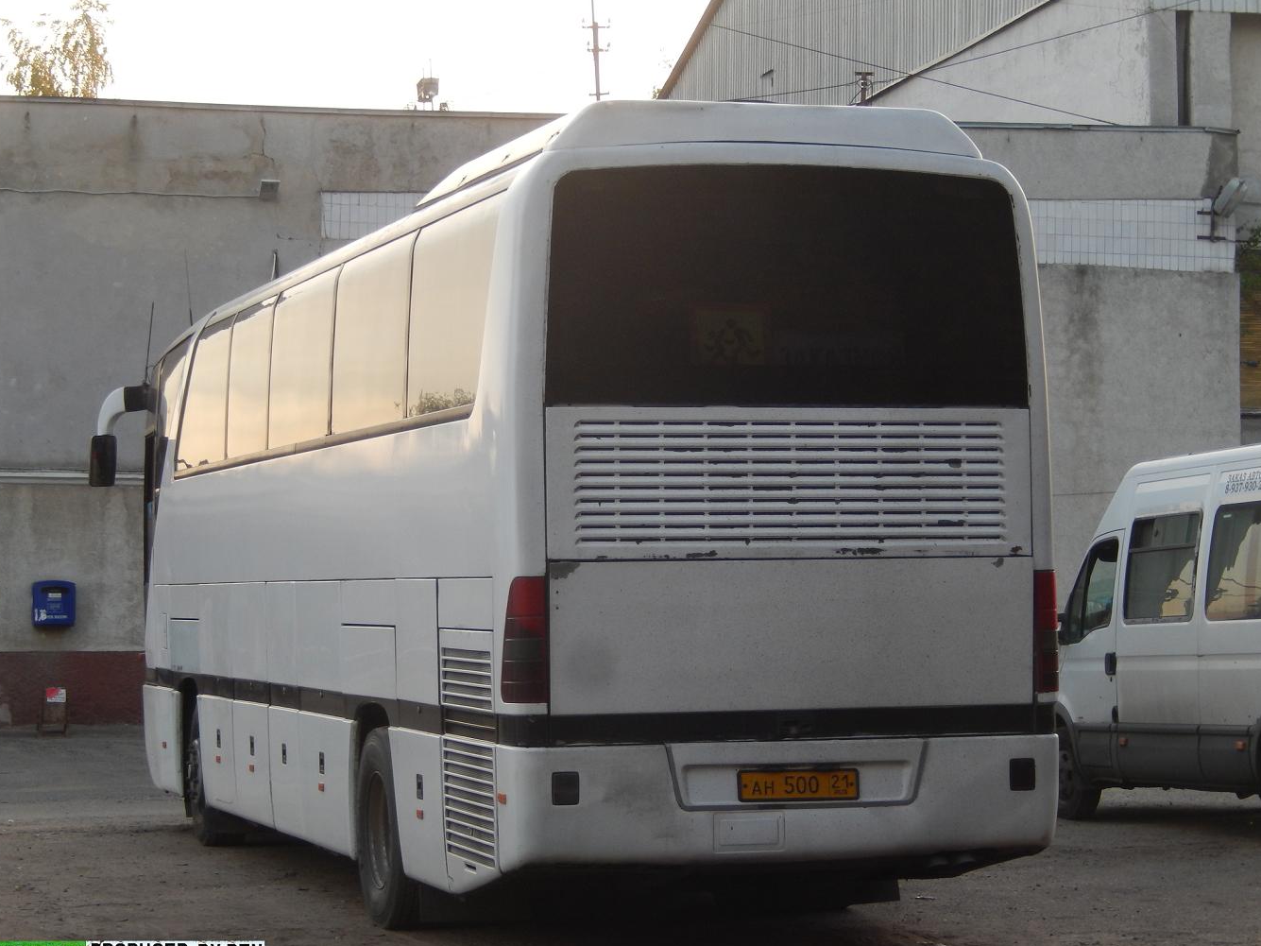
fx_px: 3715
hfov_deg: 19.3
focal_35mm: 102
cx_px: 663
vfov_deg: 14.5
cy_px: 506
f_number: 5.2
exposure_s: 1/60
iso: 160
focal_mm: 17
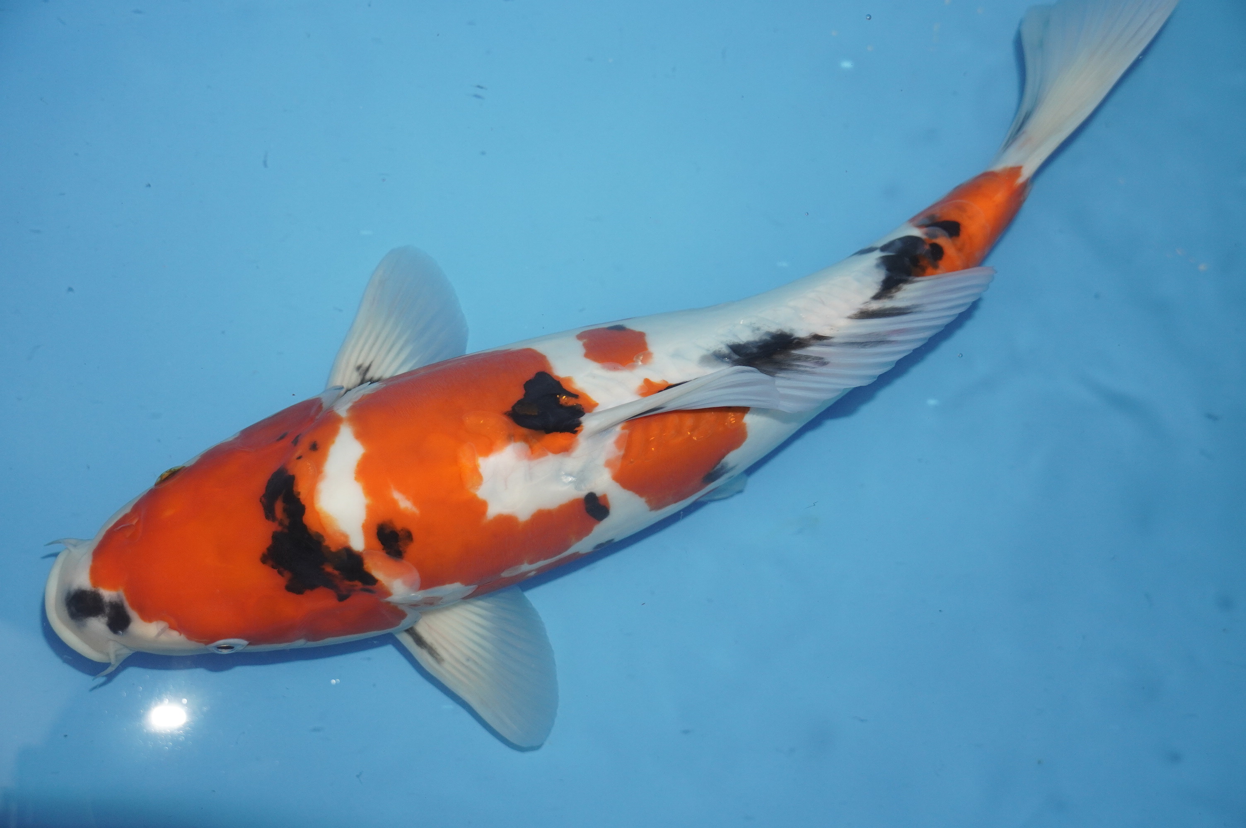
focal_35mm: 52
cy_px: 414
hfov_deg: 37.9
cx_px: 623
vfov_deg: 25.7
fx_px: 1815
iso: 800
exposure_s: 1/160
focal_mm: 35
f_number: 4.5
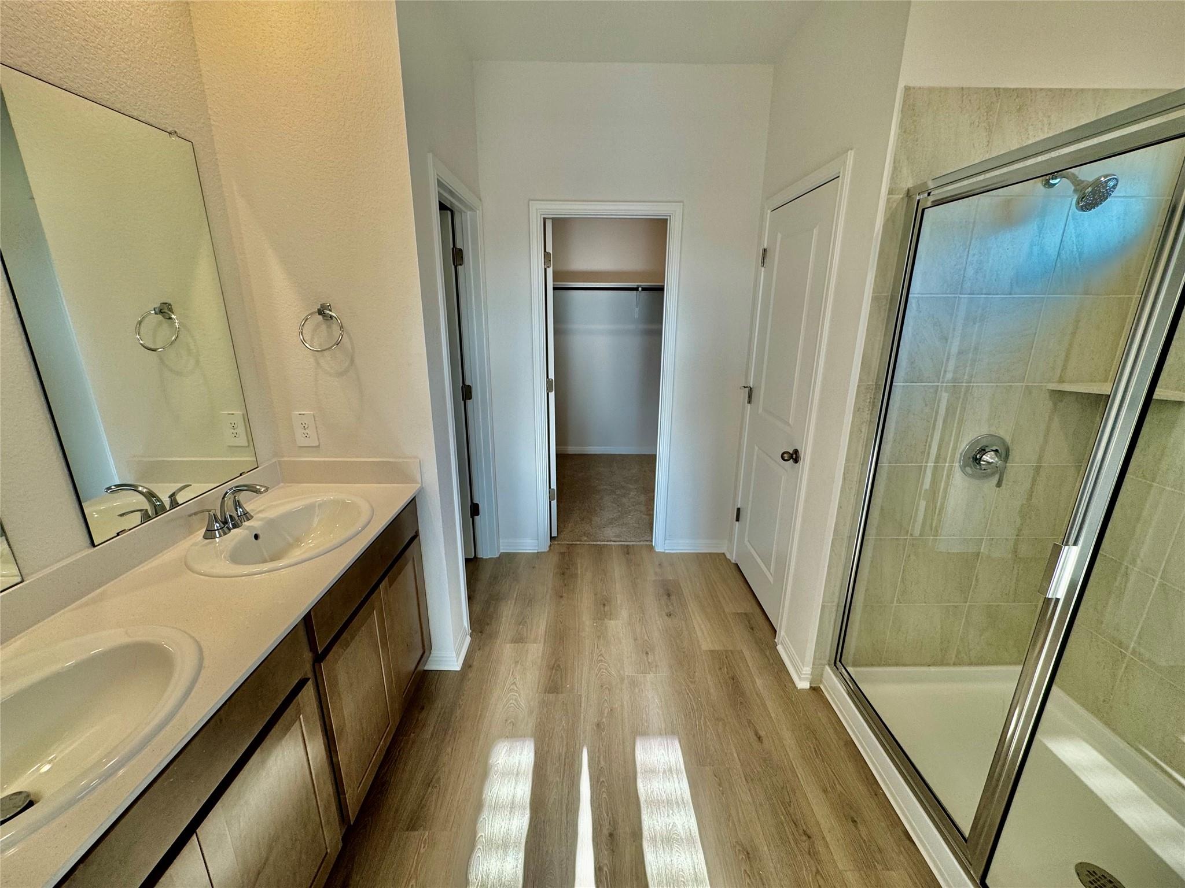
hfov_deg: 102.1
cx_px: 592
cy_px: 444
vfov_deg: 85.7
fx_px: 479
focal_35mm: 14
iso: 100
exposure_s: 1/120
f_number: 2.2
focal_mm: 2.22
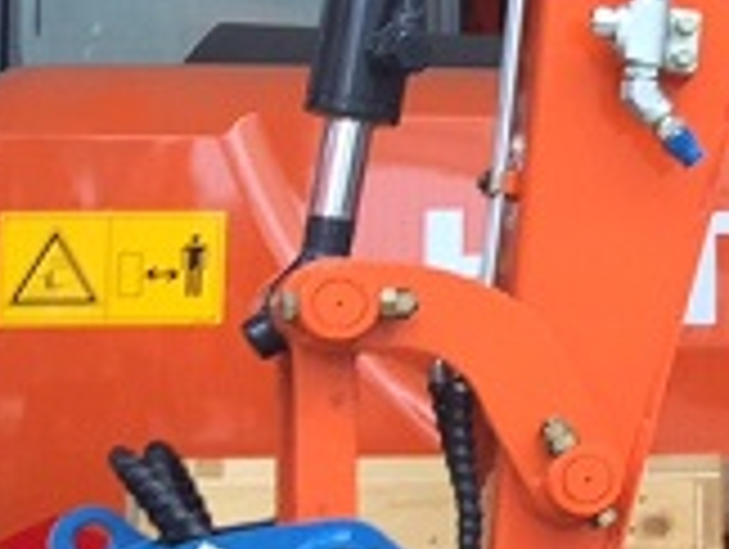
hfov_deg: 11.4
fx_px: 3016
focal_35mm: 143
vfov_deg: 10.4
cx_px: 1768
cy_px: 292
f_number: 2.2
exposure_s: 1/60
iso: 32
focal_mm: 4.15
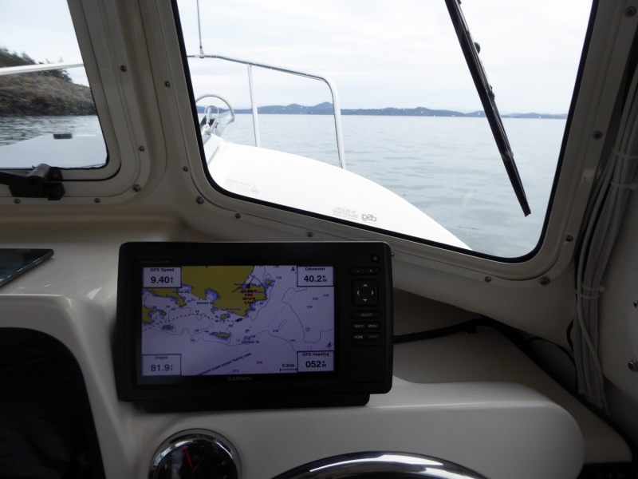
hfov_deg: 69.4
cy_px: 240
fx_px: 461
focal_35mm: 25
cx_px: 319
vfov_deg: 54.9
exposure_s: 1/60
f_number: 3.3
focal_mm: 4.3
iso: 100
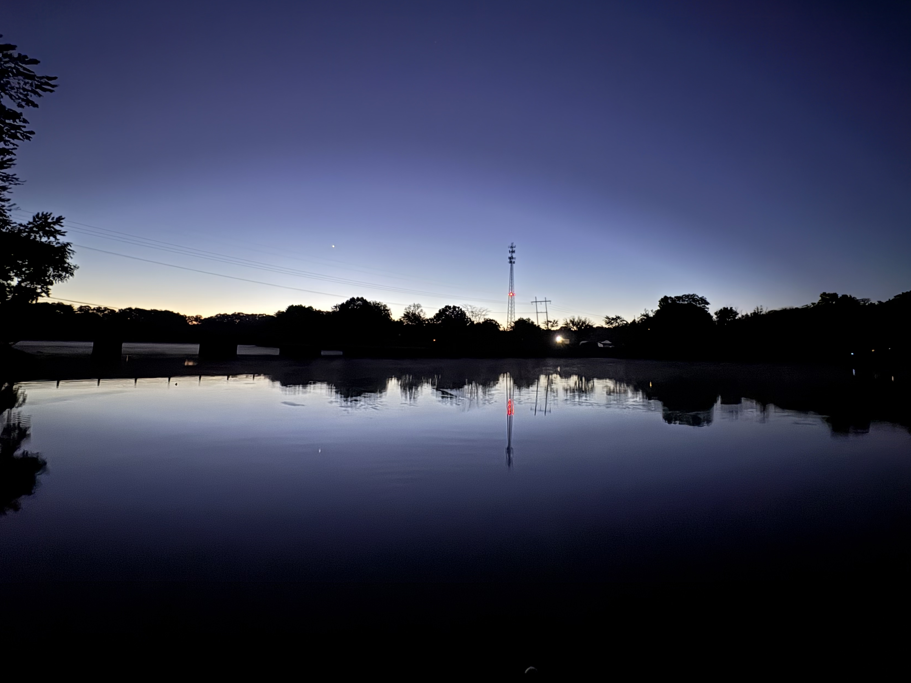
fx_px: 447
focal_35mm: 17
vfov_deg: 74.3
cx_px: 477
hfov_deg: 91.0
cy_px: 293
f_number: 2.2
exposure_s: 1/11
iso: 1600
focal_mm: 2.22
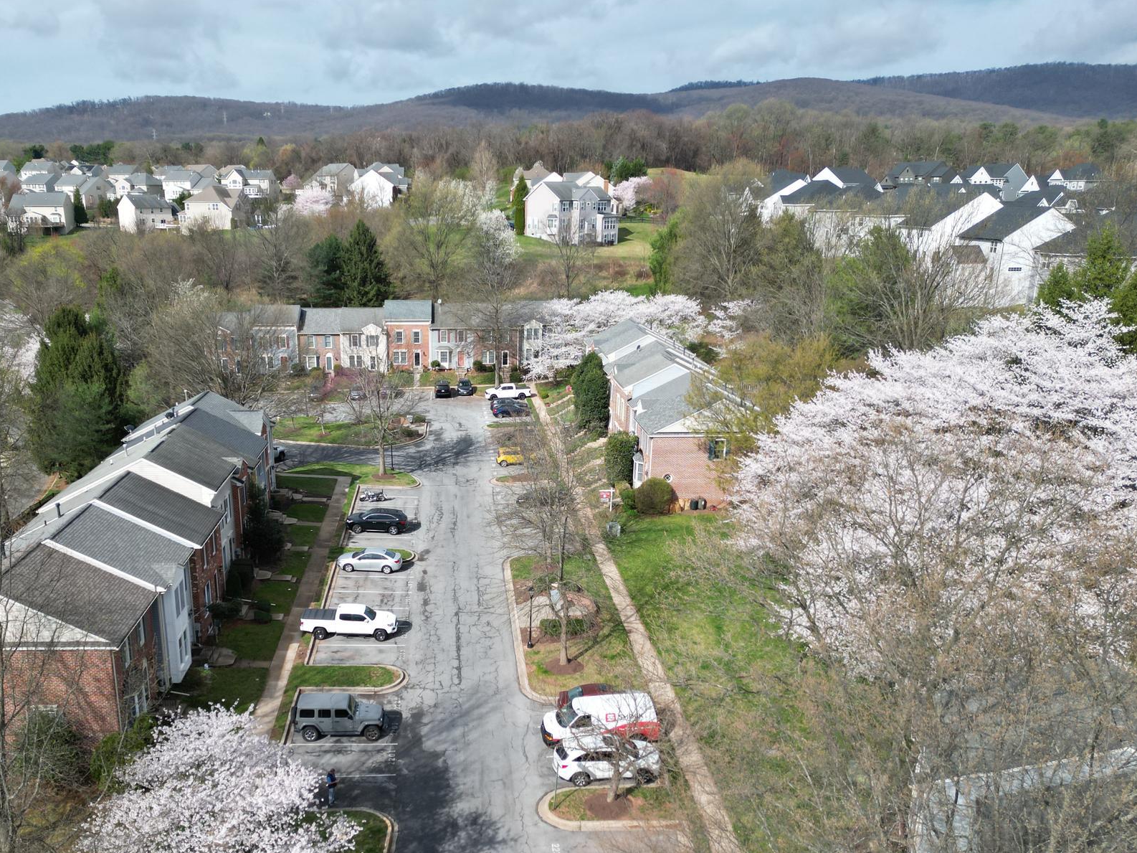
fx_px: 1018
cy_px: 533
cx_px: 457
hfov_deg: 57.9
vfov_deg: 45.1
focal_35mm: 31
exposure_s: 1/2500
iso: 120
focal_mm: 6.72
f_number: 1.7
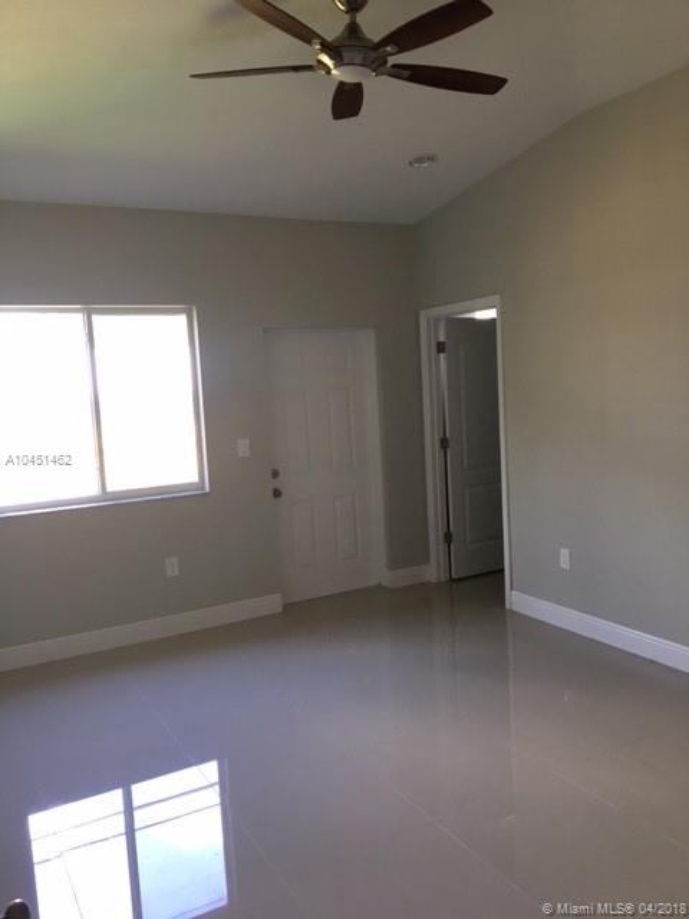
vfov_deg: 61.7
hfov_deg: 48.2
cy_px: 460
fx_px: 770
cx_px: 344
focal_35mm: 29
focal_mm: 4.15
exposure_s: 1/30
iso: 50
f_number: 2.2
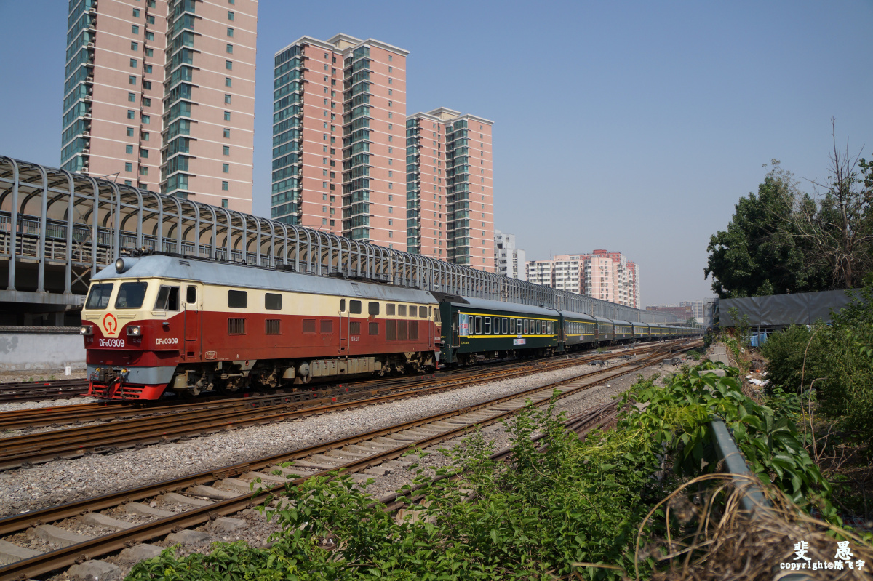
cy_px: 290
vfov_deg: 47.9
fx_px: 654
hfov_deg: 67.4
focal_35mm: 27
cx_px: 436
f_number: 3.5
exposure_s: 1/2000
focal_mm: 18
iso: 100
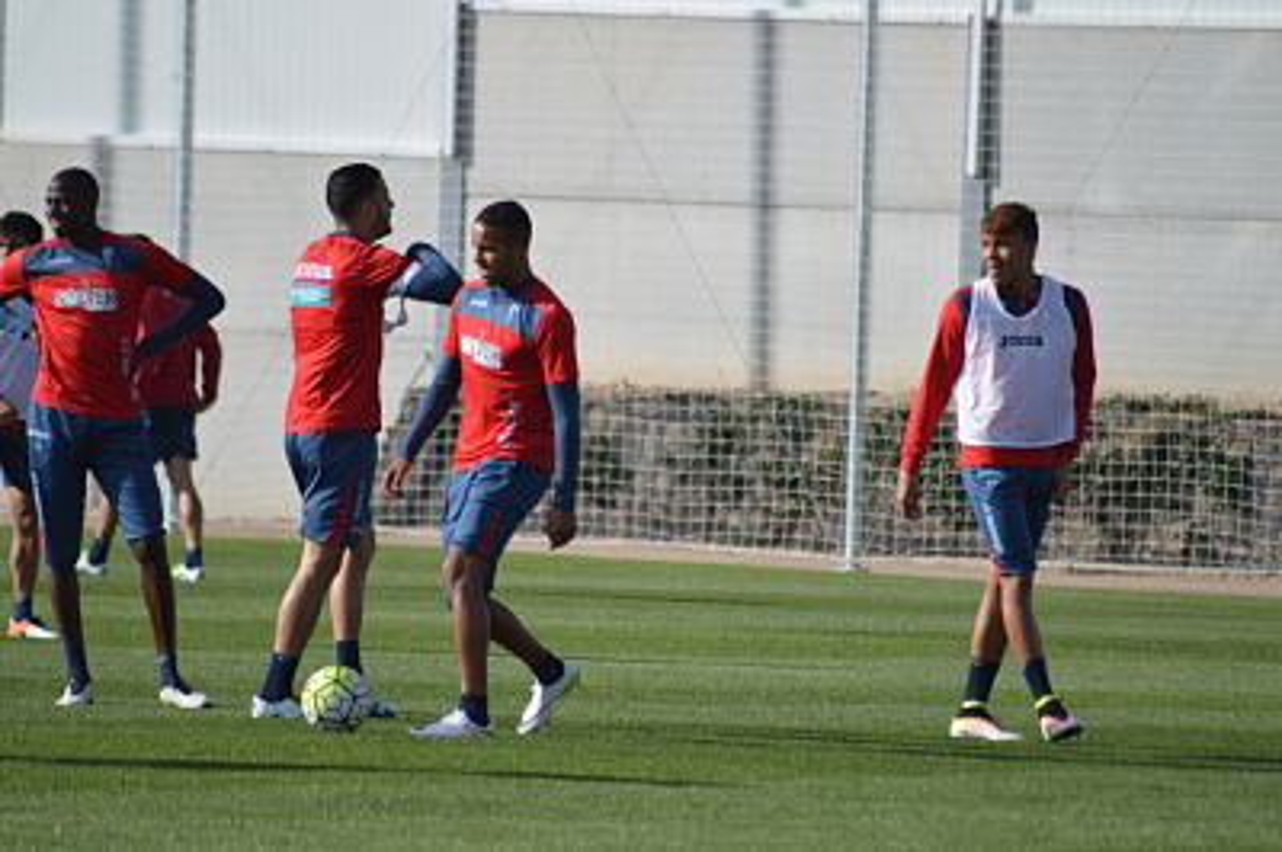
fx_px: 16011
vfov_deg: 3.0
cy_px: 426
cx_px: 641
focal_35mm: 450
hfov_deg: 4.6
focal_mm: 300
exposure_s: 1/500
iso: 100
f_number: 5.6
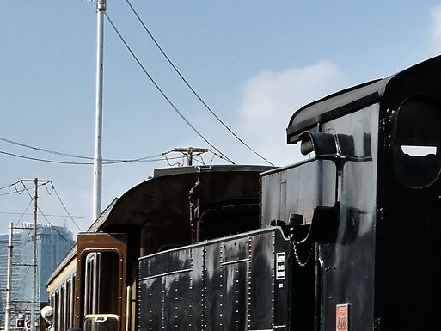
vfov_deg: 6.3
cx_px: 961
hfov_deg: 7.9
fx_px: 3010
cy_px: 193
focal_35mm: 236
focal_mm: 35
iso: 200
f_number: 11
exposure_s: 1/200
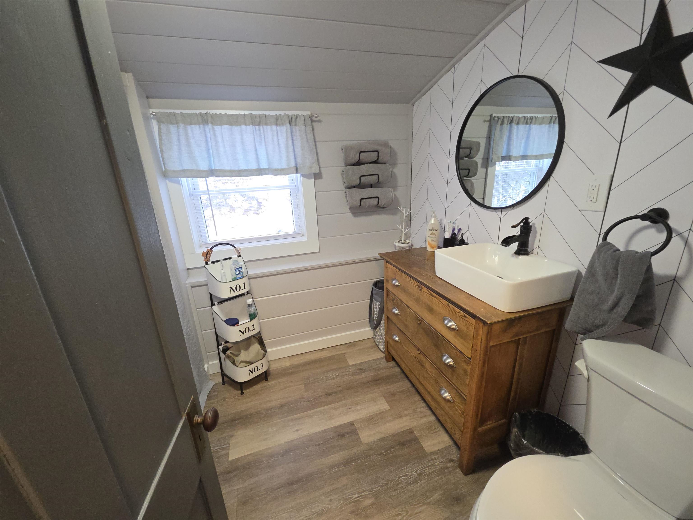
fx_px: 260
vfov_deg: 89.9
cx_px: 346
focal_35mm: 13
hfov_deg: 106.2
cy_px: 260
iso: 250
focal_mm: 2.2
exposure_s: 1/120
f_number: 1.9
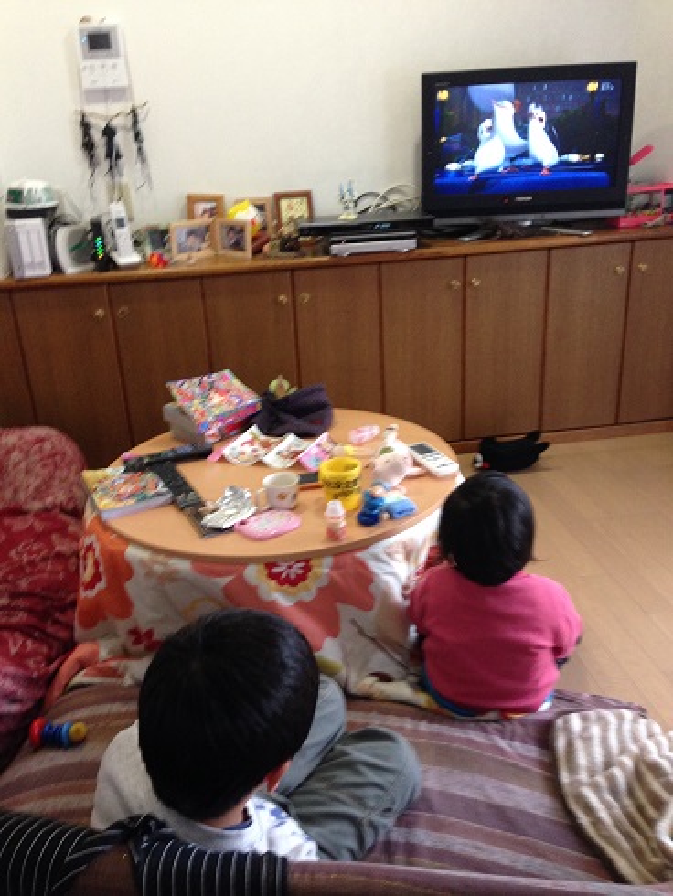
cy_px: 448
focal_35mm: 33
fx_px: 855
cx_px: 336
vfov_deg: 55.3
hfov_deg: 43.0
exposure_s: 1/20
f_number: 2.4
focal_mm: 4.12
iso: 200
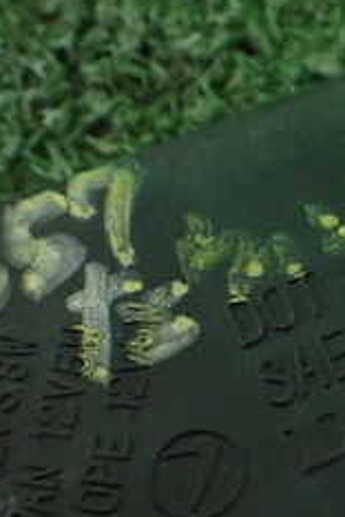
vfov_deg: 25.2
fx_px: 1150
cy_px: 362
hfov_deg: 16.3
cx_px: 427
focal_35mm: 80
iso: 800
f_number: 2.3
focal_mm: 5.4
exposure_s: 1/125
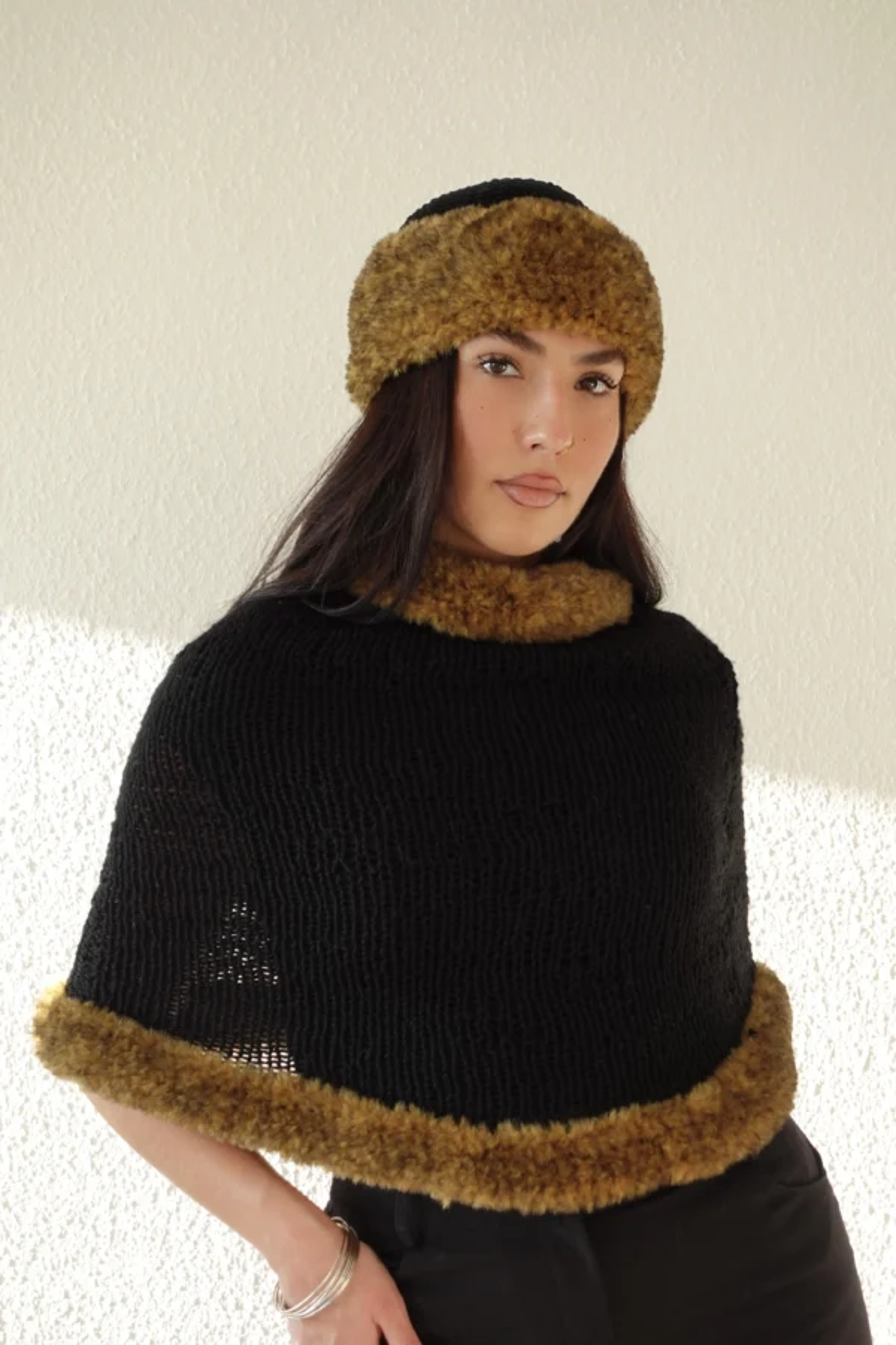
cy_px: 672
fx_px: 2426
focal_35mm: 65
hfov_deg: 20.9
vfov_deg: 31.0
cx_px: 448
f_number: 4
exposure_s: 1/80
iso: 125
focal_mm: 24.18
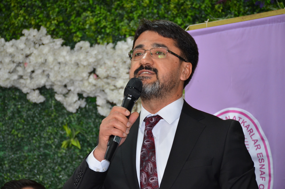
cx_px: 142
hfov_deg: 18.2
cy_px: 94
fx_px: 889
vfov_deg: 12.1
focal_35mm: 112
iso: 800
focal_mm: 75
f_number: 5
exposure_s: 1/60
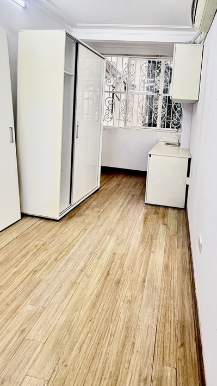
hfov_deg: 50.4
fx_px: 225
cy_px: 133
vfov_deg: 78.9
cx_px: 146
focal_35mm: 22
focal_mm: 2.22
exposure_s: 1/99
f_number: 2.2
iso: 160
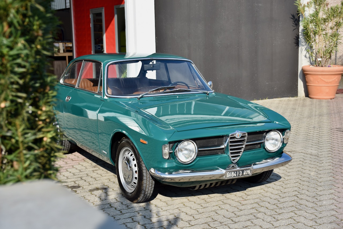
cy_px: 114
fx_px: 543
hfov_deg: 35.0
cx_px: 172
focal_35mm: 57
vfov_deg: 23.8
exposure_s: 1/500
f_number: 8
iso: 180
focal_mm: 38
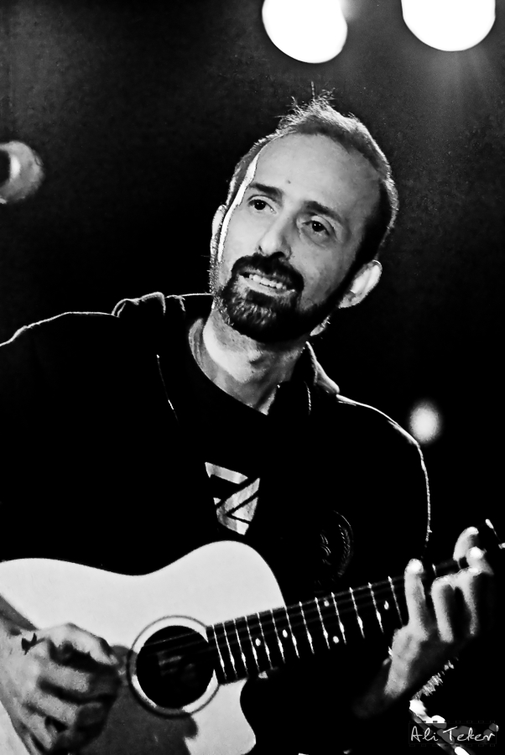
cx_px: 252
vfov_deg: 27.0
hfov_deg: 18.2
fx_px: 1574
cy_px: 378
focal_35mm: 75
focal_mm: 50
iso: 1600
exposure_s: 1/60
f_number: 1.4
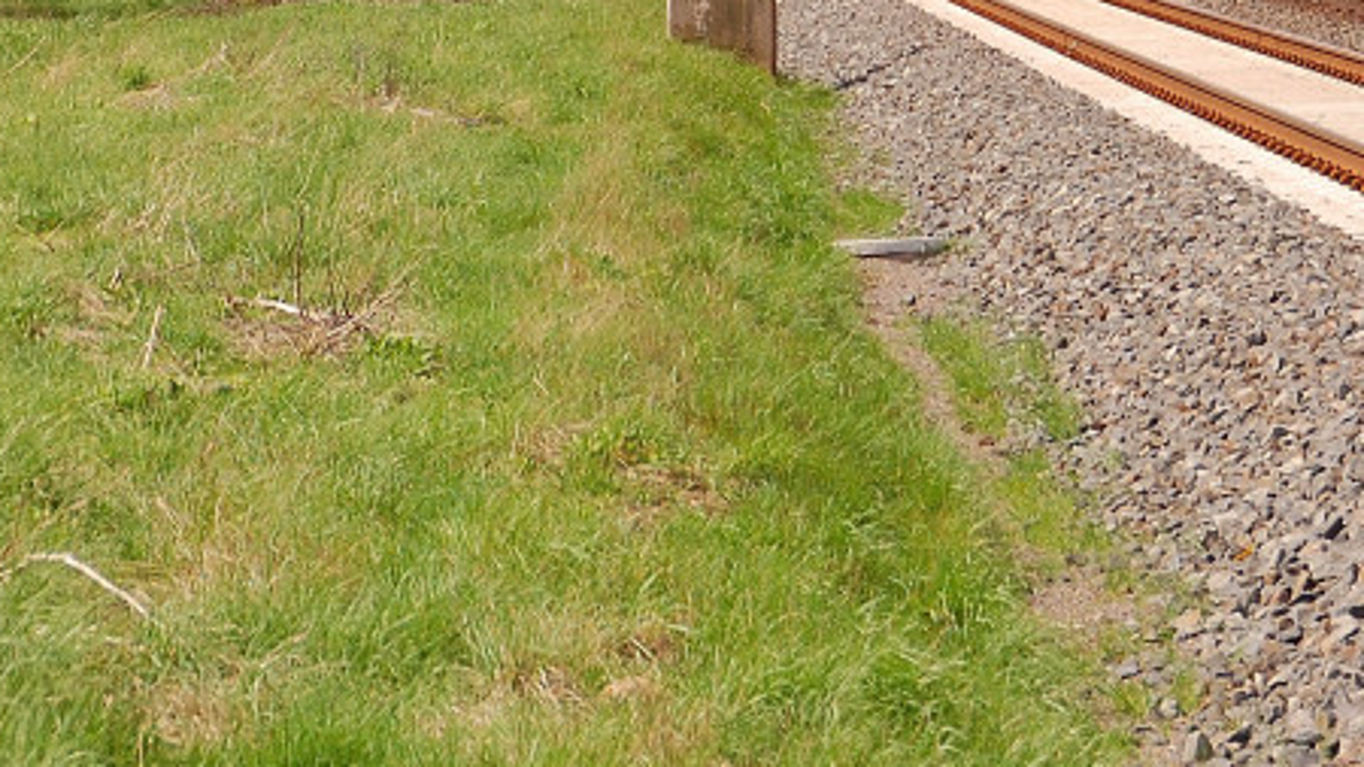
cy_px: -111
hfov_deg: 8.8
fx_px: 8788
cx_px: 1509
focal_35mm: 243
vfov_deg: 5.0
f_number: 8
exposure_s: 1/640
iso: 400
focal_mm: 68
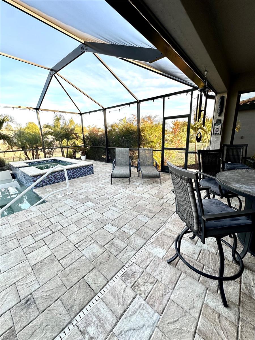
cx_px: 128
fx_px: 138
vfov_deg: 102.1
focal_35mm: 14
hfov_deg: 85.7
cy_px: 170
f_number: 2.2
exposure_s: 1/128
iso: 40
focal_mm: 2.22
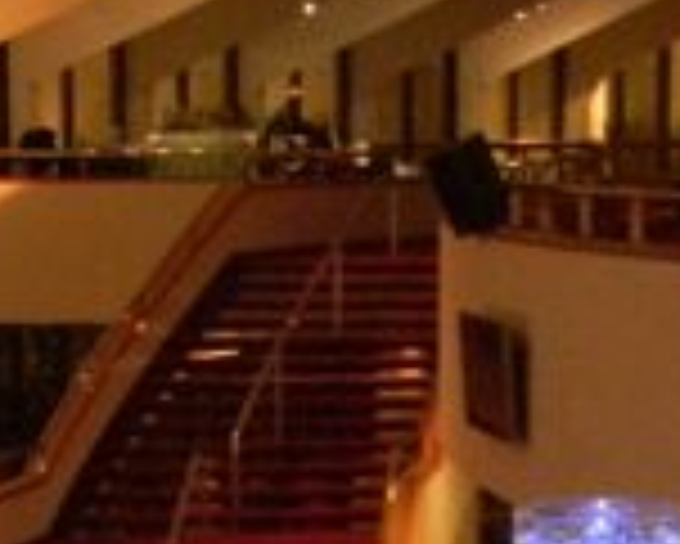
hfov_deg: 12.9
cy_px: 796
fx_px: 3001
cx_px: 311
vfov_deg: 10.1
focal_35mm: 149
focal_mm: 6.4
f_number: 3.7
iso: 800
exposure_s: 1/30
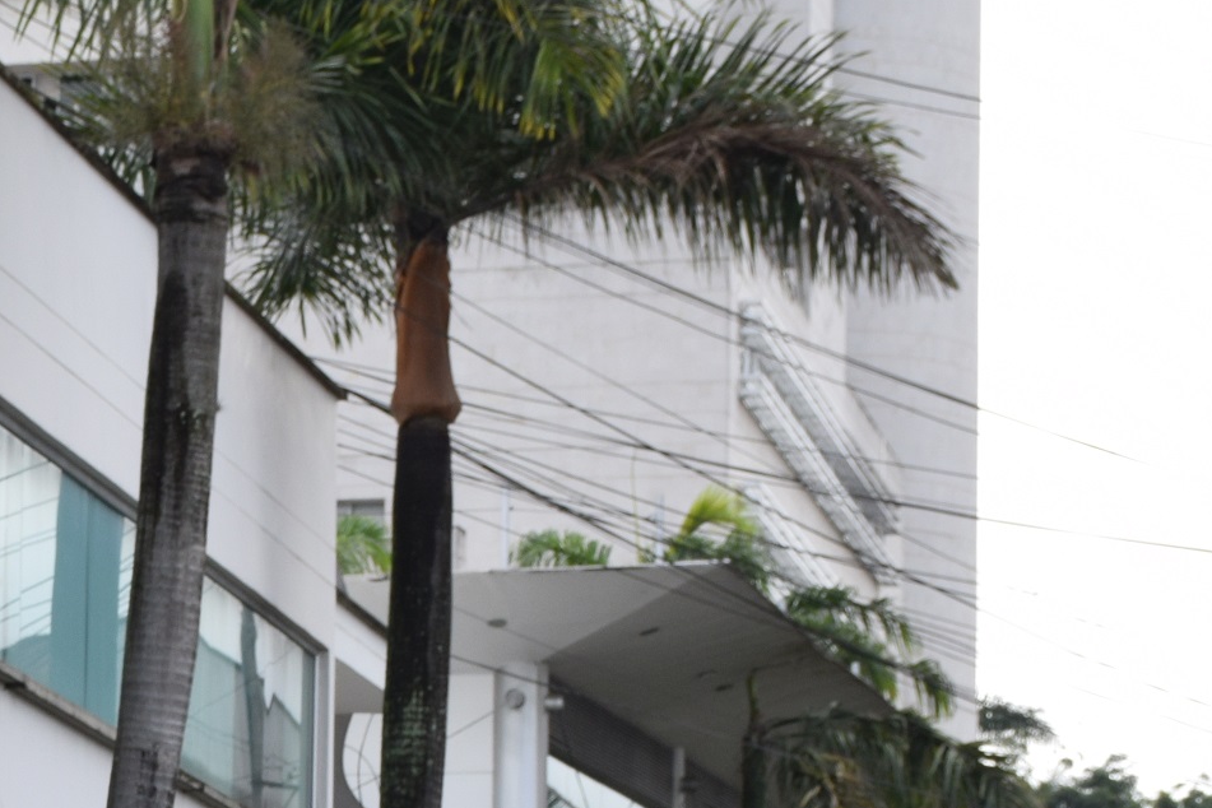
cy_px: 1102
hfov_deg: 12.1
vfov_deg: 8.2
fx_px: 5574
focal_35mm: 166
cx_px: -334
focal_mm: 35
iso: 200
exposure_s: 1/250
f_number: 8
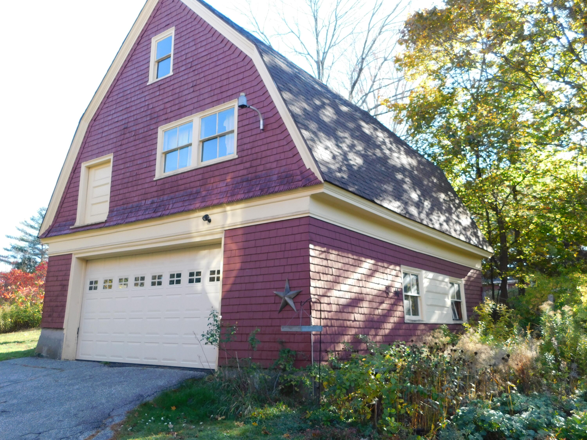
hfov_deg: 60.0
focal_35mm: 30
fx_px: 509
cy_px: 220
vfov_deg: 46.8
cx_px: 294
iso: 125
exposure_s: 1/125
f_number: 3.2
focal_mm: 5.3
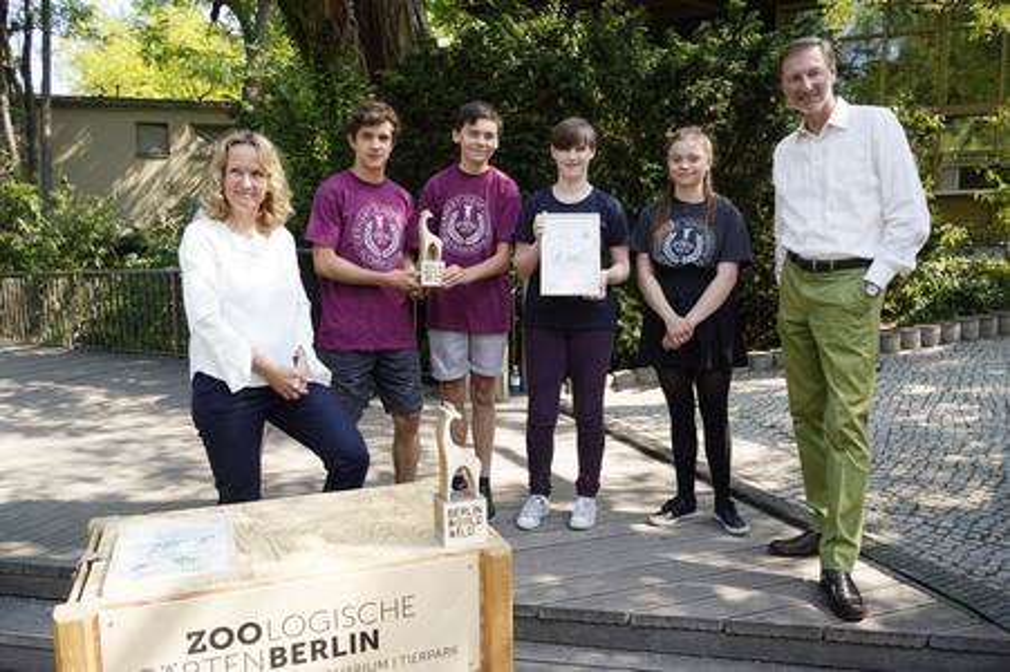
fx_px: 785
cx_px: 505
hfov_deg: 65.5
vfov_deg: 46.3
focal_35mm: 28
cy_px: 336
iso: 125
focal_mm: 28
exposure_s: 1/80
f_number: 8
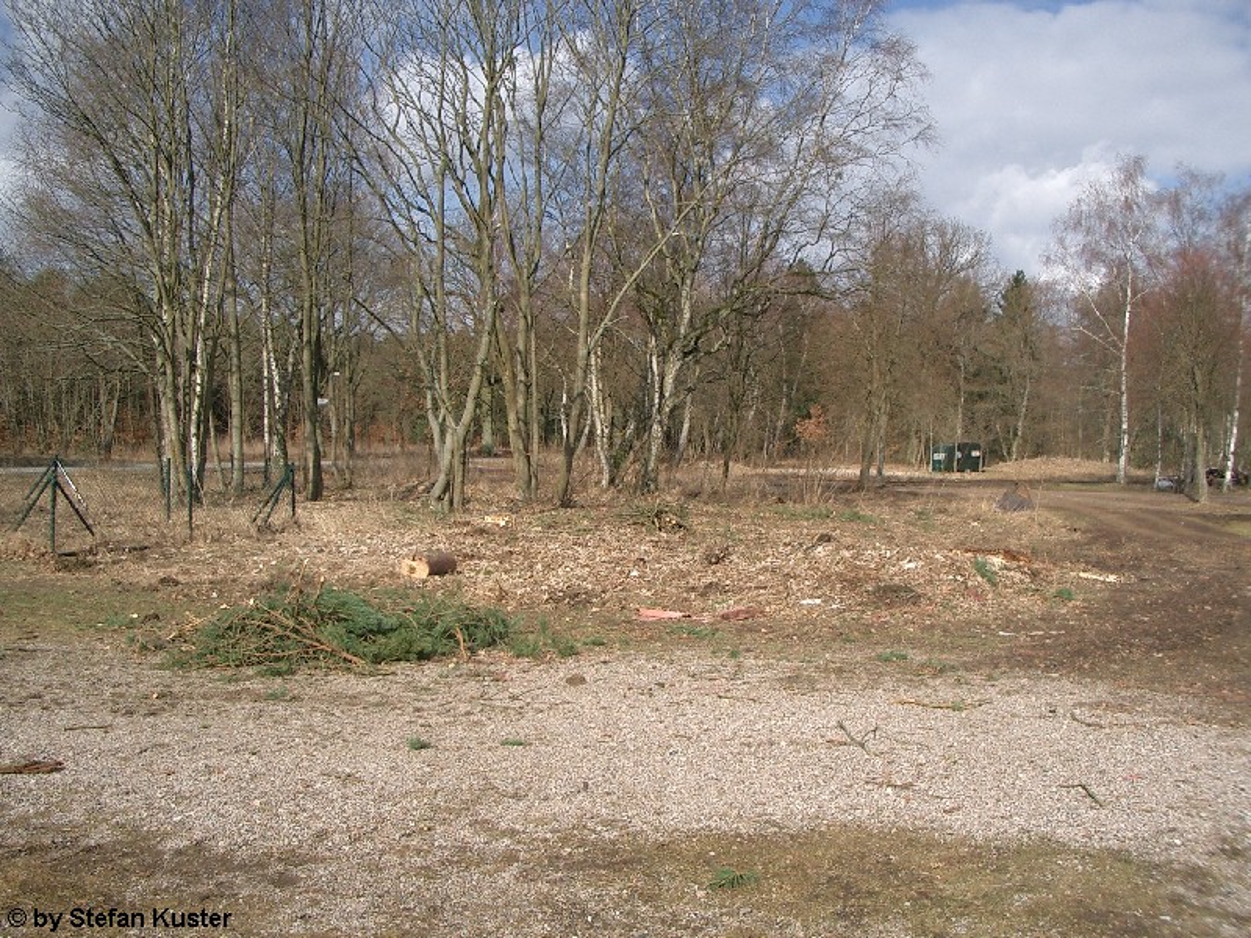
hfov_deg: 52.6
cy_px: 469
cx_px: 626
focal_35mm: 35
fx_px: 1265
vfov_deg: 40.7
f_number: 4.3
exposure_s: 1/500
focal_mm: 5.8
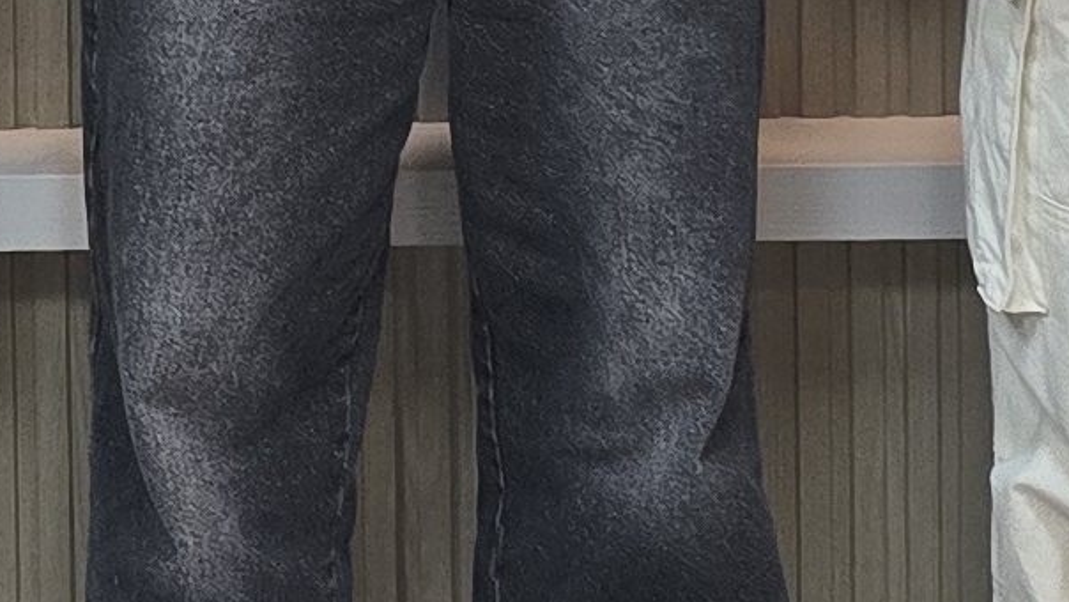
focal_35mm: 166
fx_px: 4706
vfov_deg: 6.8
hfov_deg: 13.0
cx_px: 596
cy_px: -1061
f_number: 1.7
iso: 125
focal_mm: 6.3
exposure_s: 1/120
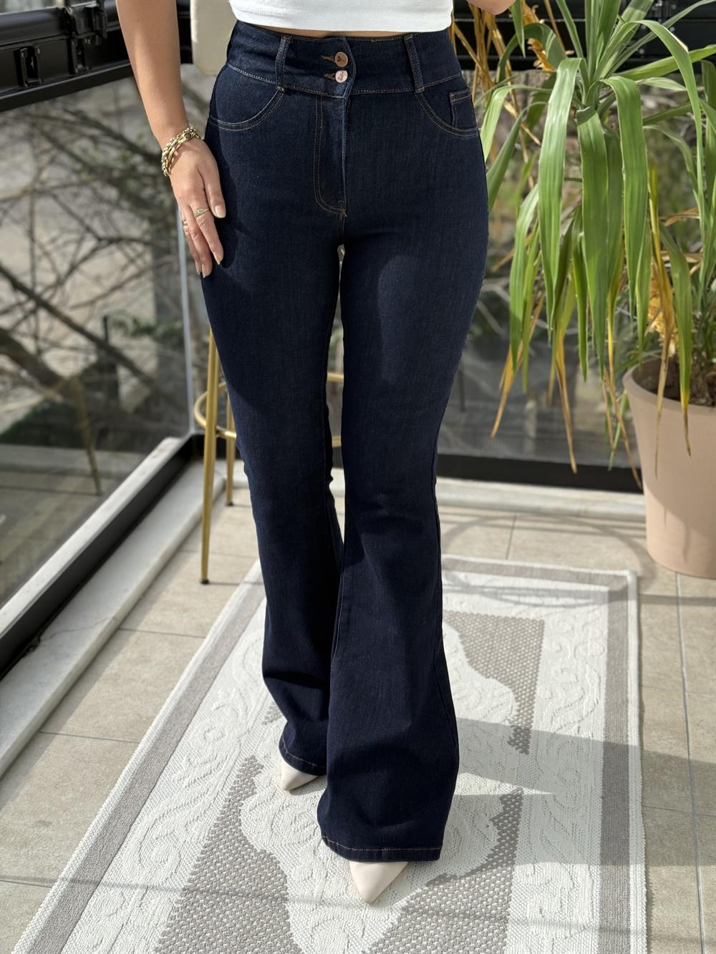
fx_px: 1324
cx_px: 358
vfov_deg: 39.7
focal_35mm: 48
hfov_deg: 30.3
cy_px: 477
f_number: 1.78
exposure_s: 1/786
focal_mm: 6.76
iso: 80
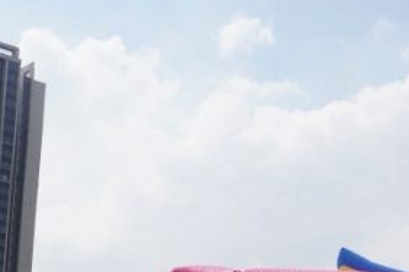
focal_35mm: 87
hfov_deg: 22.3
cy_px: 378
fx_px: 988
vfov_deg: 14.8
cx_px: 428
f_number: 8
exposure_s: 1/400
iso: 100
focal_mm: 16
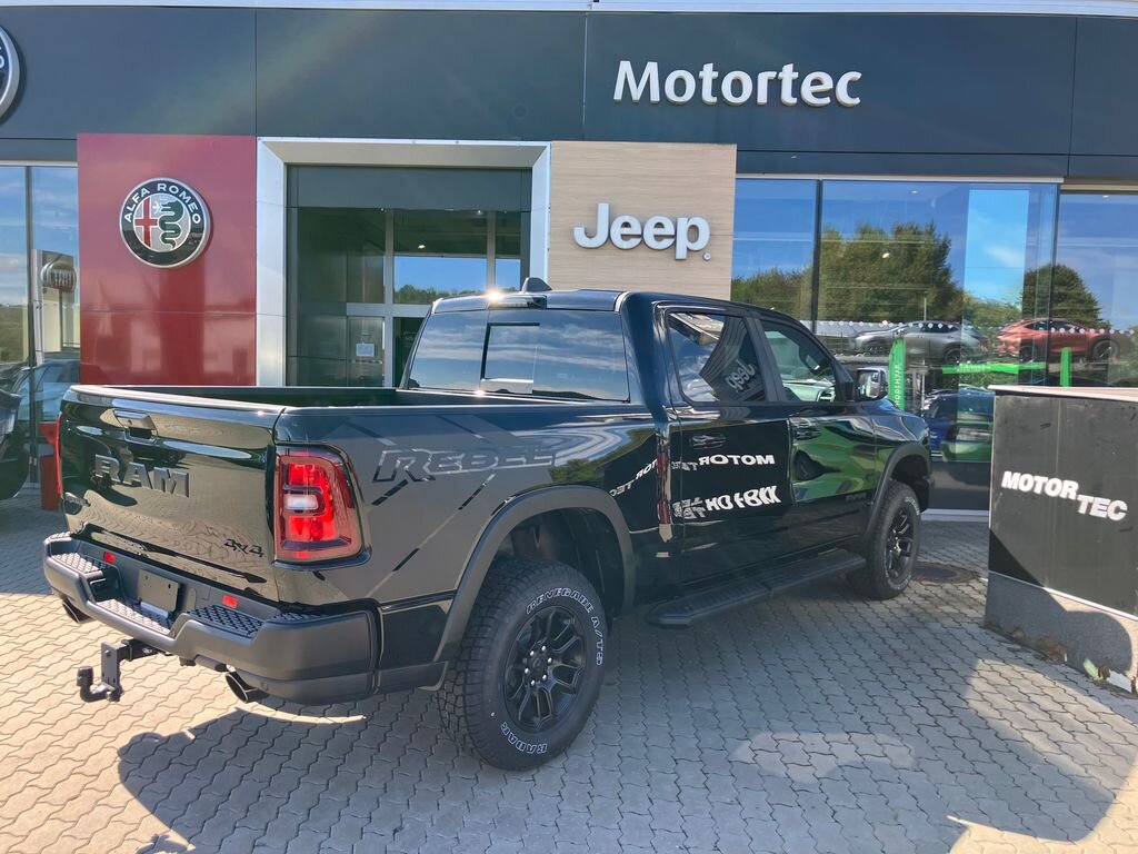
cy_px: 427
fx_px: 920
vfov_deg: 49.7
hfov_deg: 63.4
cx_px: 569
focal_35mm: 28
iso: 32
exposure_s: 1/333
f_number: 1.8
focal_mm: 3.99
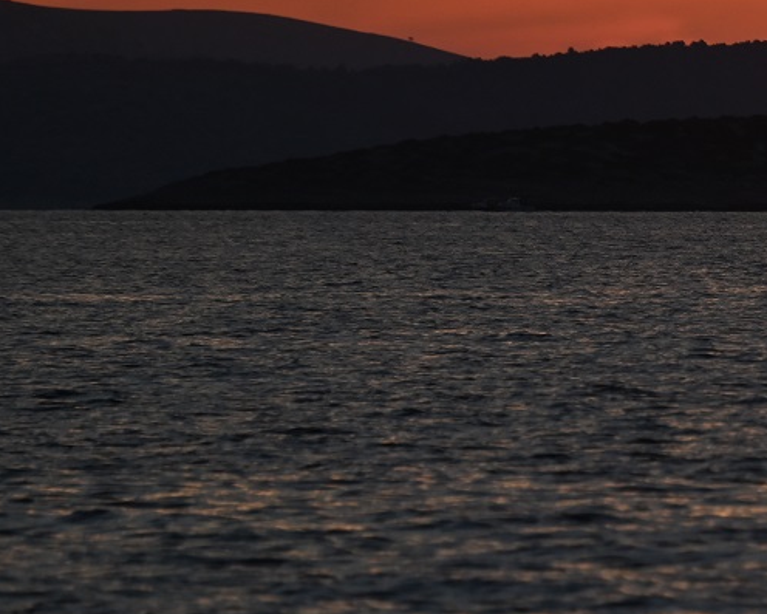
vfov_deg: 1.8
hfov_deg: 2.3
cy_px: 491
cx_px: 1121
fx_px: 19344
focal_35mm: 852
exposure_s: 1/1000
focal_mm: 300
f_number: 5.6
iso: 220
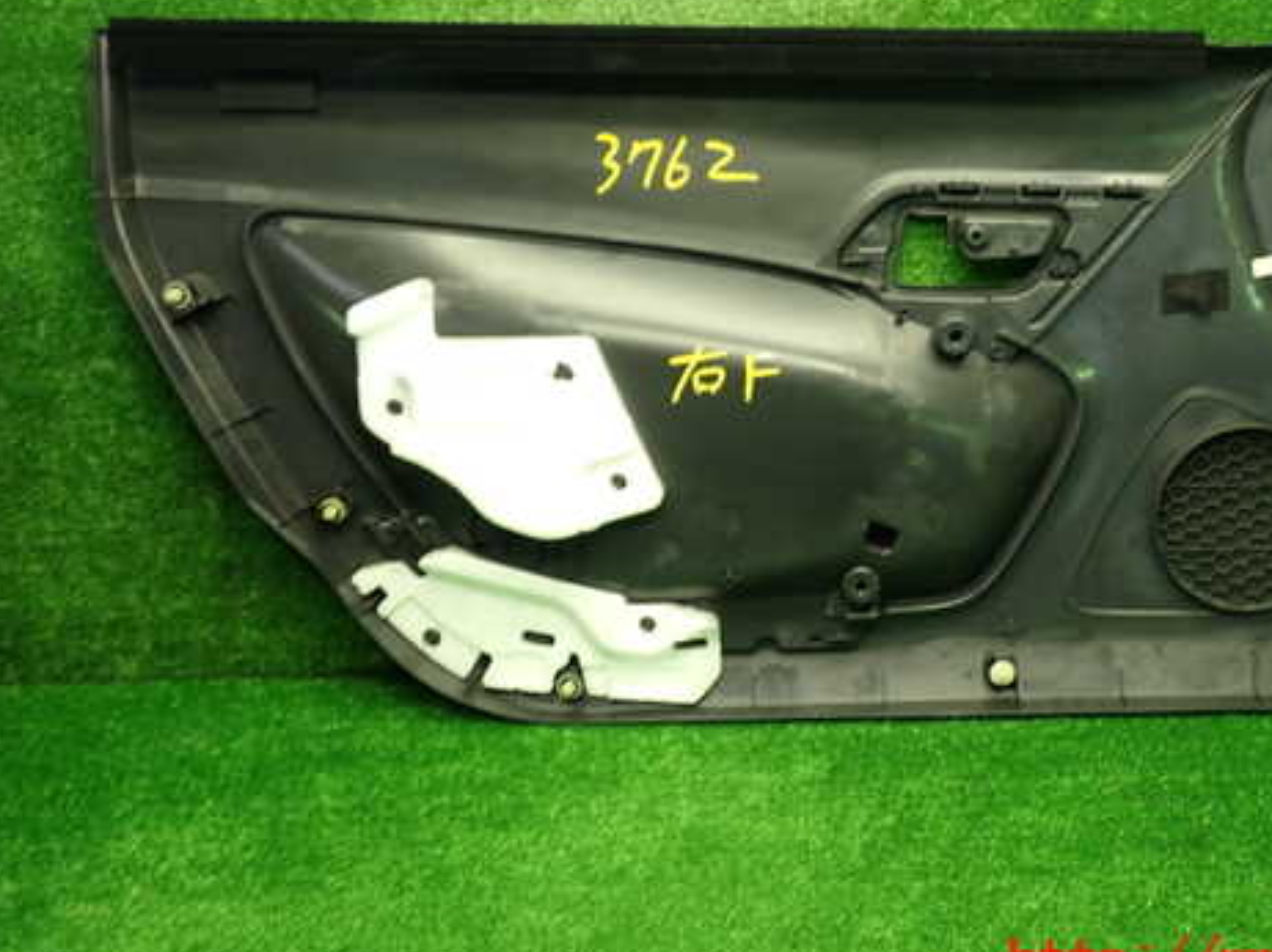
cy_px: 380
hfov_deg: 47.4
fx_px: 1432
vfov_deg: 36.6
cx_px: 804
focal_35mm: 39
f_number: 2.3
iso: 200
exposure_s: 1/30
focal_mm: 5.4
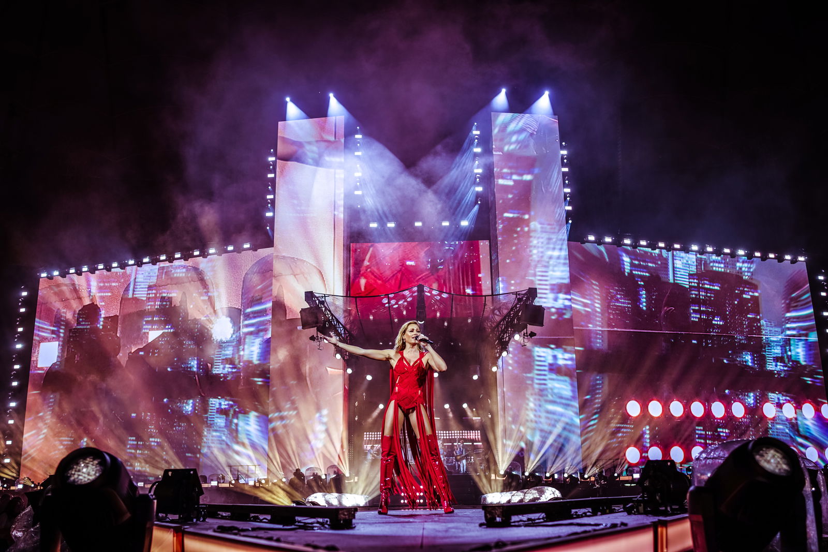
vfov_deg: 37.9
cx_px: 414
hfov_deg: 54.4
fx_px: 805
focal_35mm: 35
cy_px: 276
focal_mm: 35
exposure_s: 1/100
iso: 100
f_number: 2.8
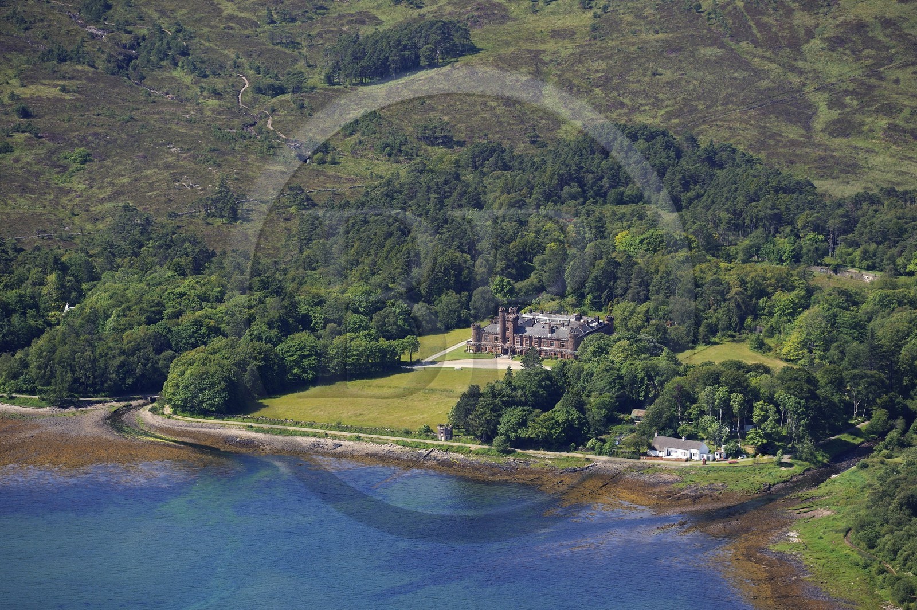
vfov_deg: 6.9
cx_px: 458
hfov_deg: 10.3
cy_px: 305
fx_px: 5090
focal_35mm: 200
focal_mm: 200
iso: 200
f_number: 5.6
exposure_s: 1/800
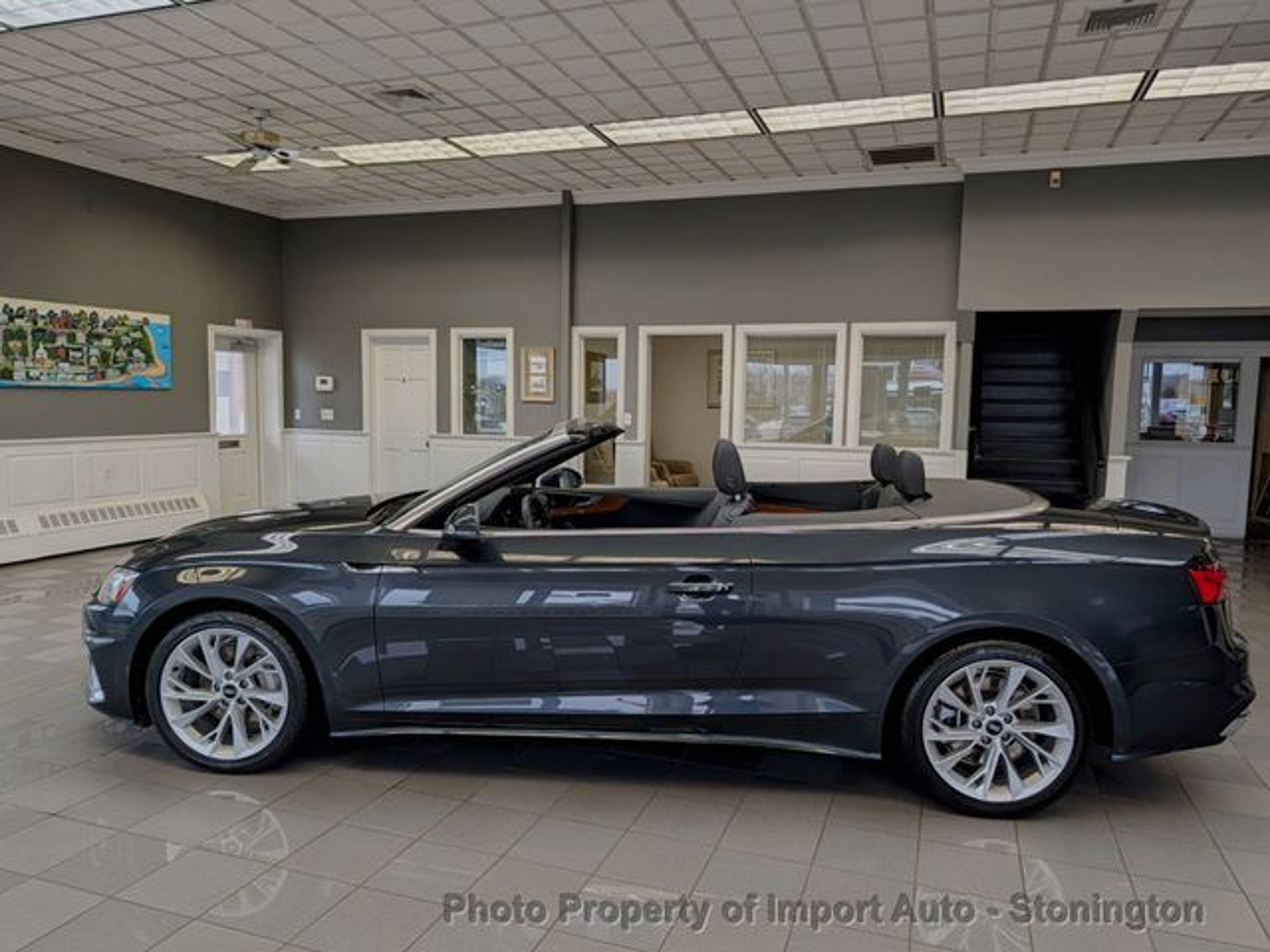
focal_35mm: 24
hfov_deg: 71.6
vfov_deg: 56.8
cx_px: 635
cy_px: 476
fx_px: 881
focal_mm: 6.9
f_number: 1.68
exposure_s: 1/146
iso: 19
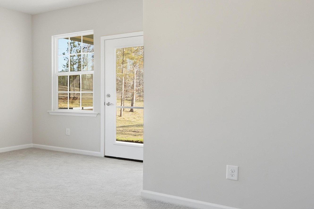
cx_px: -34
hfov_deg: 41.1
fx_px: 323
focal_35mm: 37
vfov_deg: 35.9
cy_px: 97
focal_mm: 16
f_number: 11
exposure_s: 1/80
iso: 160
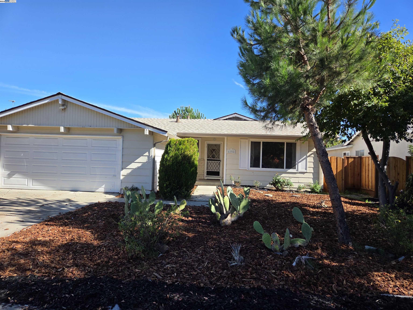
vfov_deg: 58.9
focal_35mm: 23
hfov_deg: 73.9
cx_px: 206
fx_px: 274
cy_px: 155
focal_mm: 5.4
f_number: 1.8
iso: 80
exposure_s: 1/2531
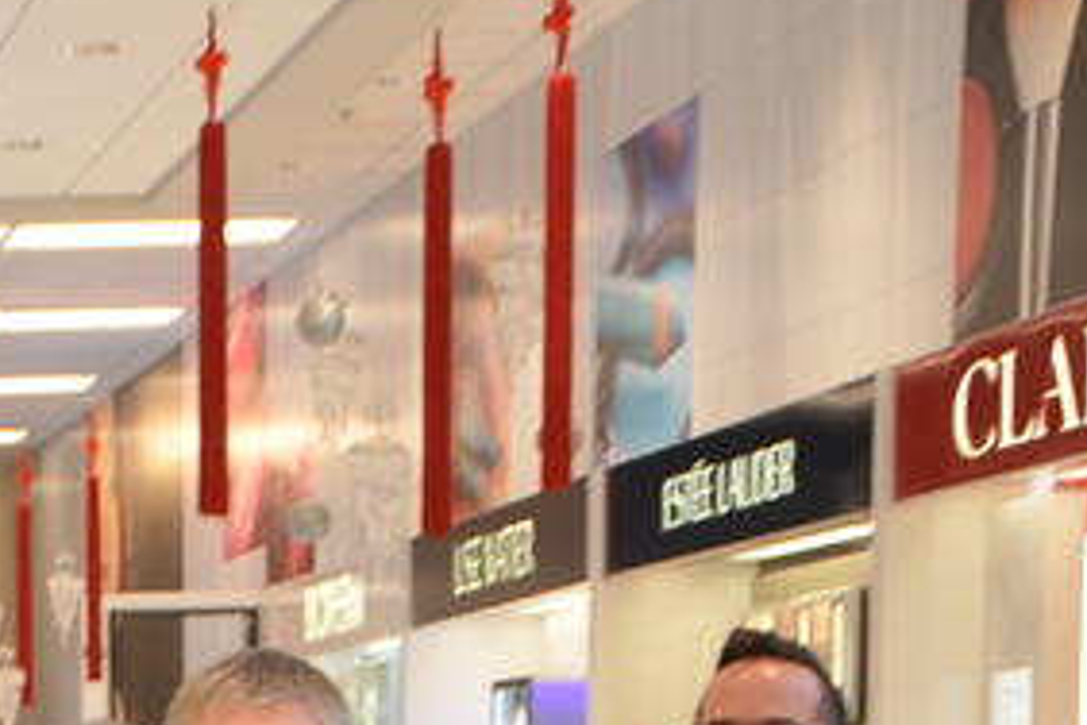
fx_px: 4227
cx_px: -385
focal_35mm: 140
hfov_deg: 14.0
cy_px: 1506
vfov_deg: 9.1
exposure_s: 1/60
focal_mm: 22
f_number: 4
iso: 200
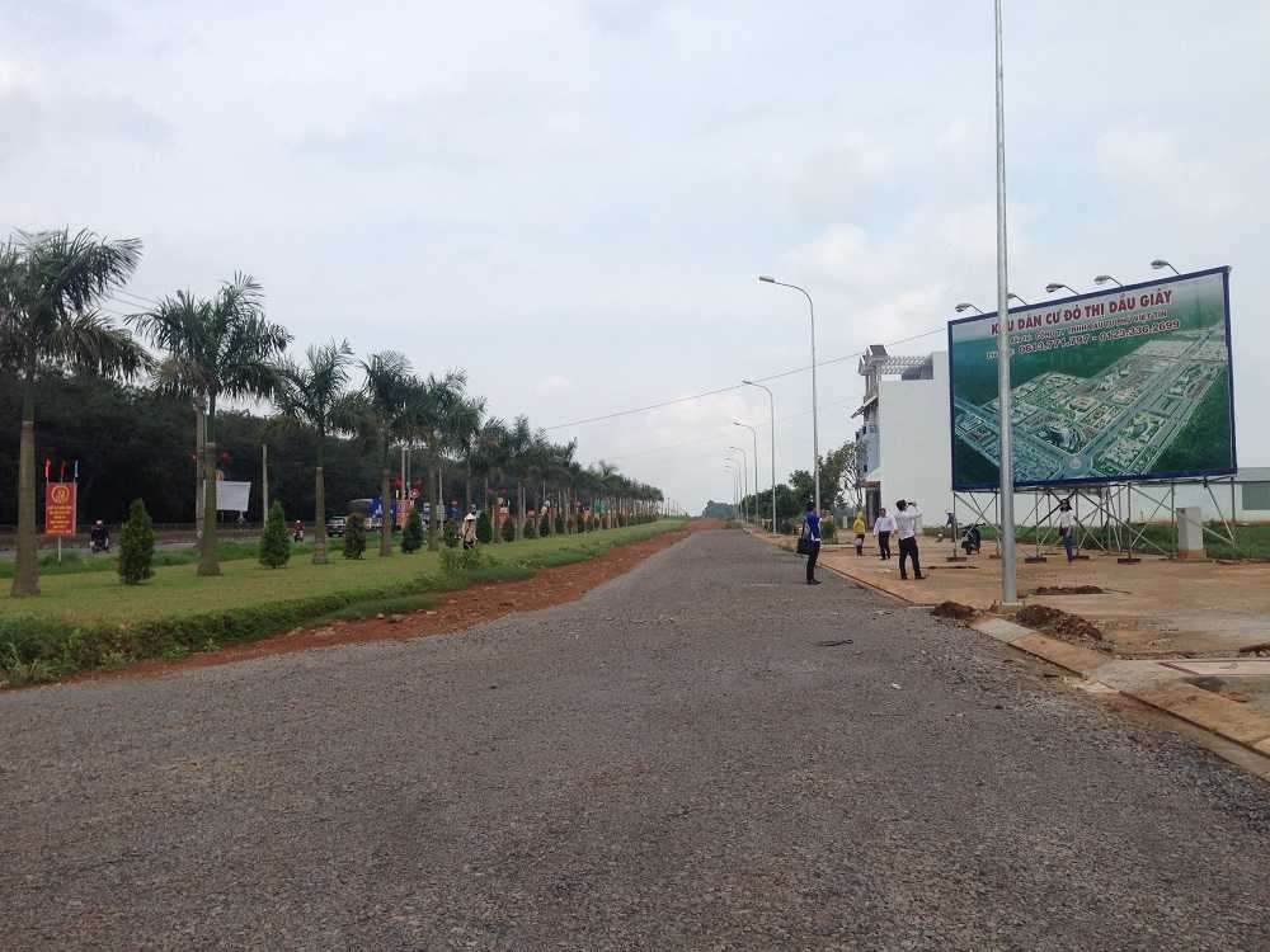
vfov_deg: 42.9
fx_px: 1211
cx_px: 635
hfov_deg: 55.4
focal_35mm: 33
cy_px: 476
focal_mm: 4.12
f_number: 2.4
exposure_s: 1/1391
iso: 50
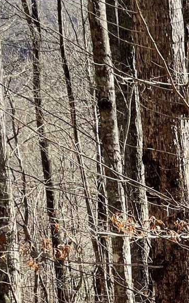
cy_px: 357
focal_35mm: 96
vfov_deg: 20.4
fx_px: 792
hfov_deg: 11.6
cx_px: 431
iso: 32
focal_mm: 4.2
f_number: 1.6
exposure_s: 1/725
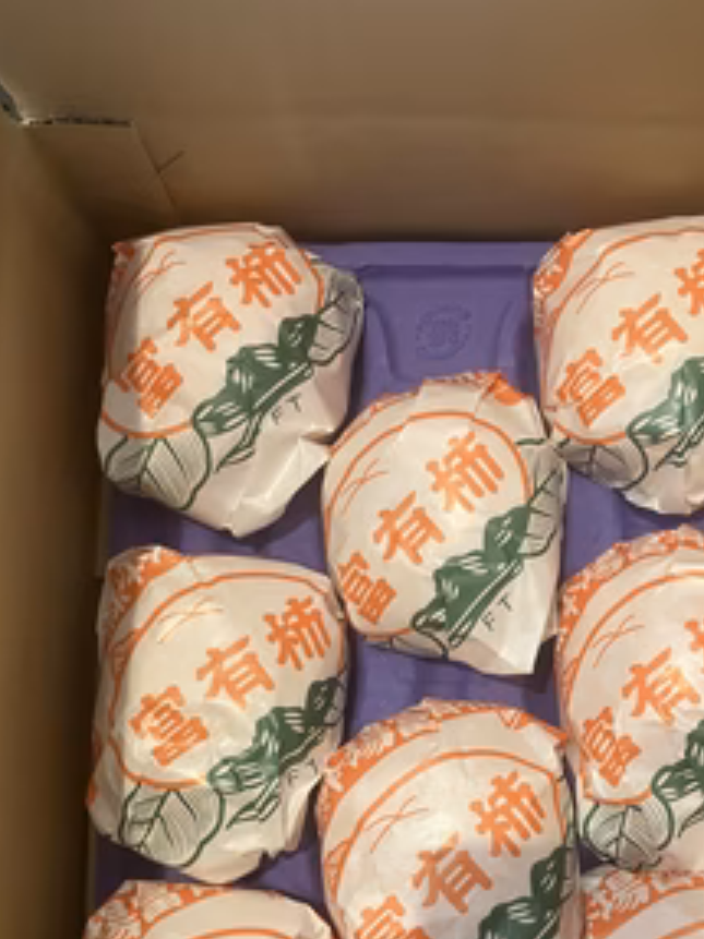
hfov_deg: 36.6
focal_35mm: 39
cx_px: 435
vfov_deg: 47.0
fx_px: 1058
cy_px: 641
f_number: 1.8
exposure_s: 1/40
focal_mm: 3.99
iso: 320
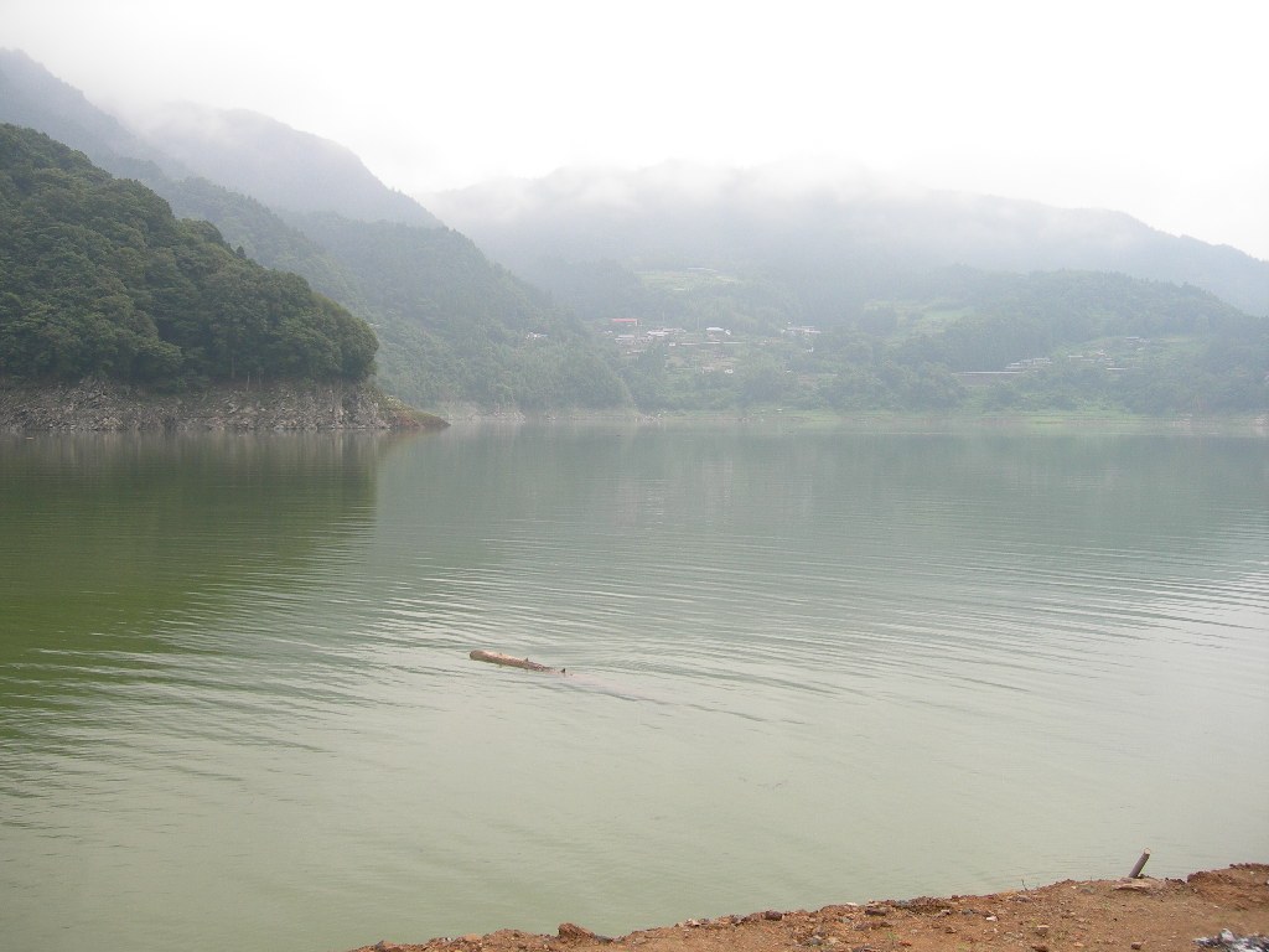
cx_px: 634
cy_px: 476
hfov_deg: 49.0
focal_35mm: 38
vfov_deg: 37.7
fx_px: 1393
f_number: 2.8
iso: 50
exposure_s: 1/200
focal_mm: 7.8
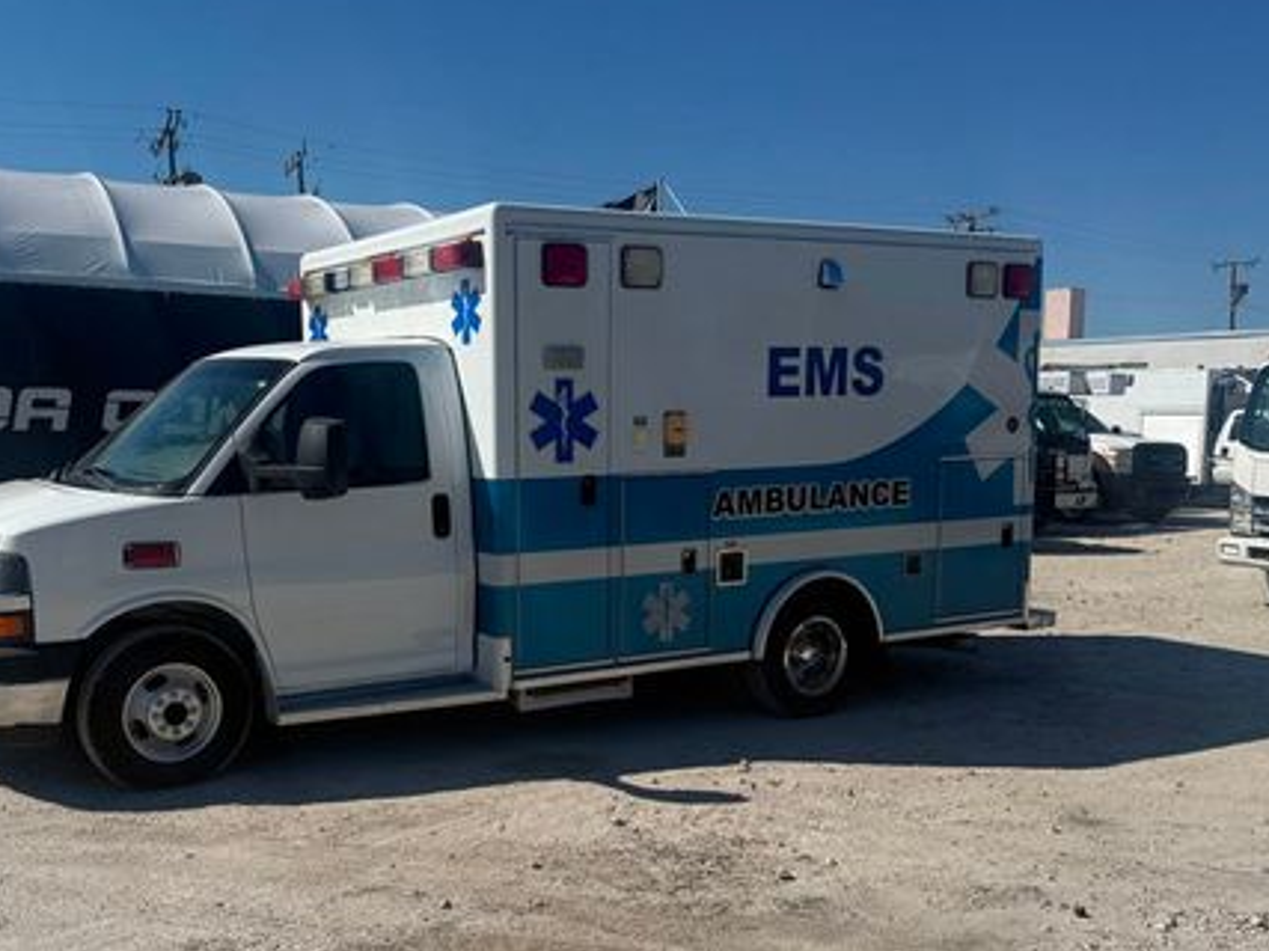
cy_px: 577
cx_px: 490
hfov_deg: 50.9
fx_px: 1319
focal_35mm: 36
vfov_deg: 39.4
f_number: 1.78
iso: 80
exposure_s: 1/9091
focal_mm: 6.76
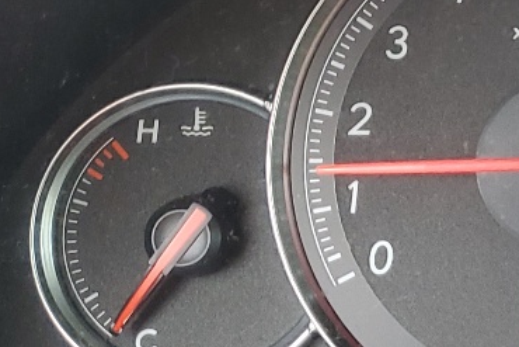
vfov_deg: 11.7
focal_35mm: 117
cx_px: 802
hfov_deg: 15.9
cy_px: 90
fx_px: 1687
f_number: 1.5
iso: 68
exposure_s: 1/60.2
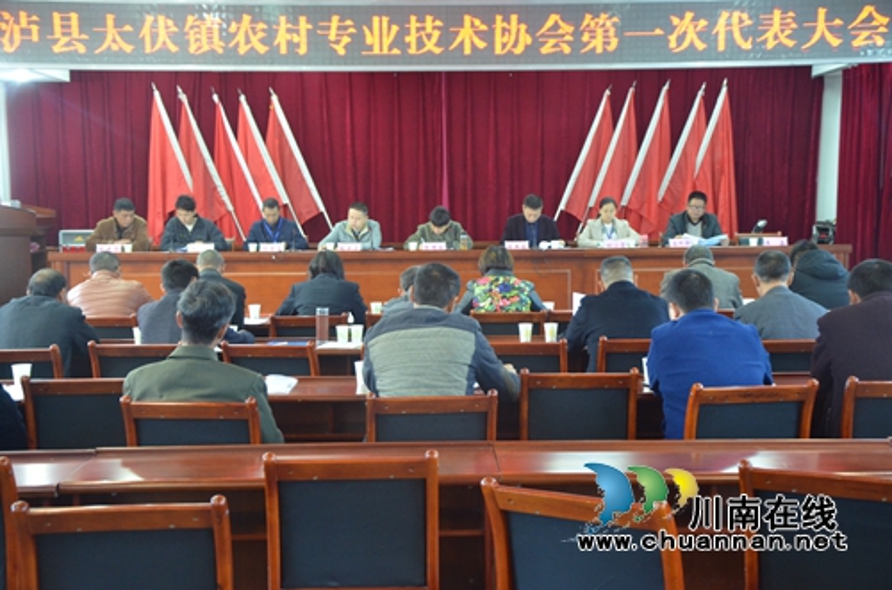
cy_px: 295
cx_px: 446
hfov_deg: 39.0
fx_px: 1261
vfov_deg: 26.4
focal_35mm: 51
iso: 1600
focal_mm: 34
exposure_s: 1/20
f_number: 4.2
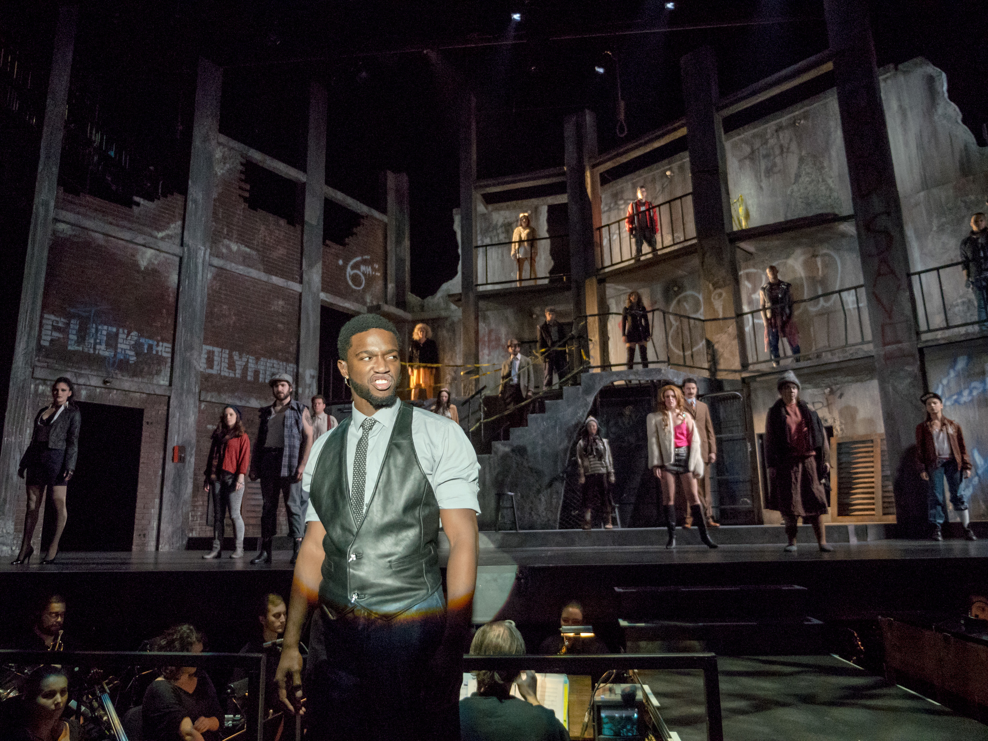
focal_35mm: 24
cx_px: 494
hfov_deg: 71.6
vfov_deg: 56.8
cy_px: 370
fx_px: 685
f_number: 2.8
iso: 3200
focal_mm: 12
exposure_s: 1/400
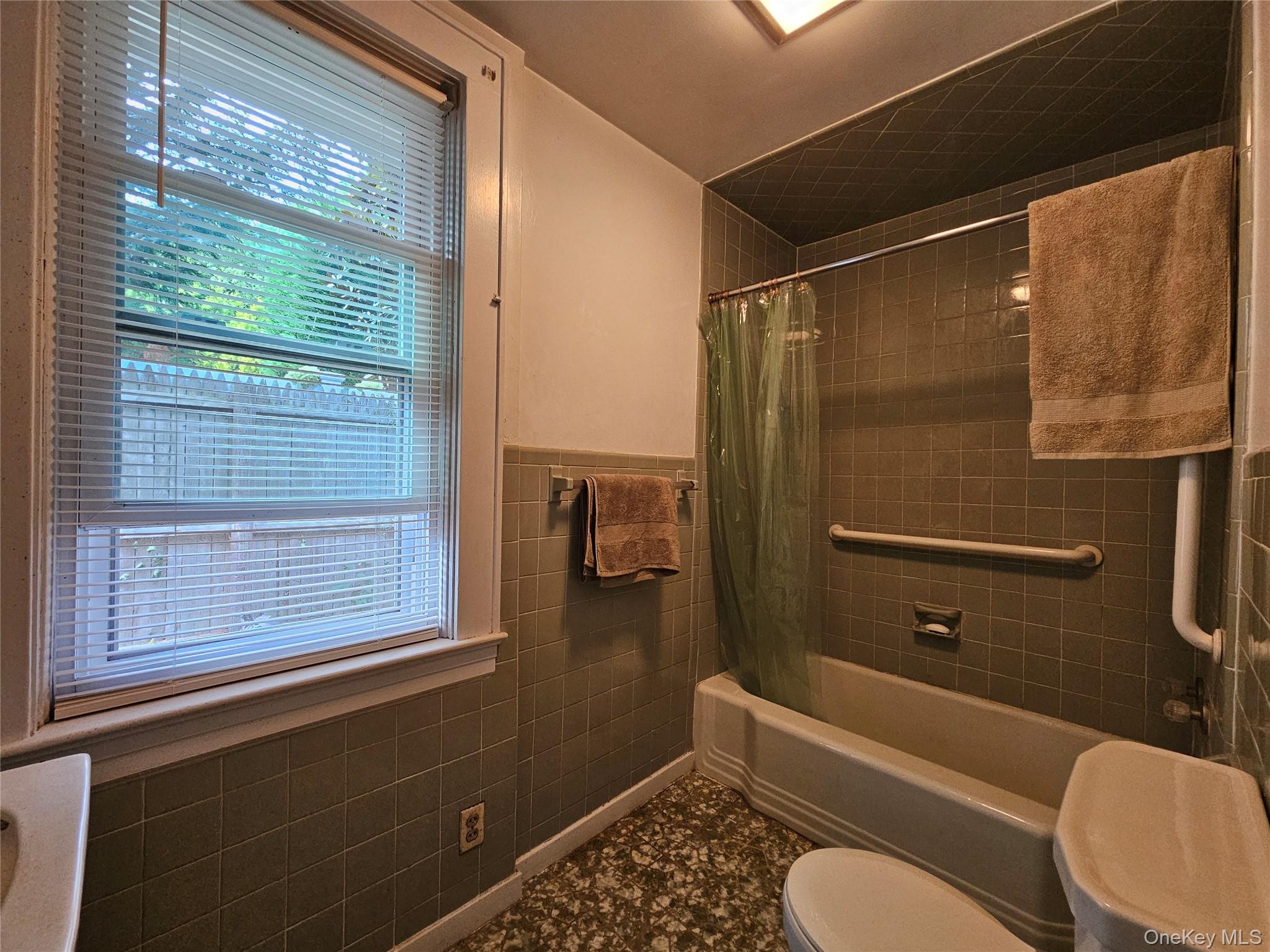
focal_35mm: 13
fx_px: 477
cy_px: 476
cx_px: 635
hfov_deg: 106.2
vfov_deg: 89.9
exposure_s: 1/60
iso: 400
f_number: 2.2
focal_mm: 2.2
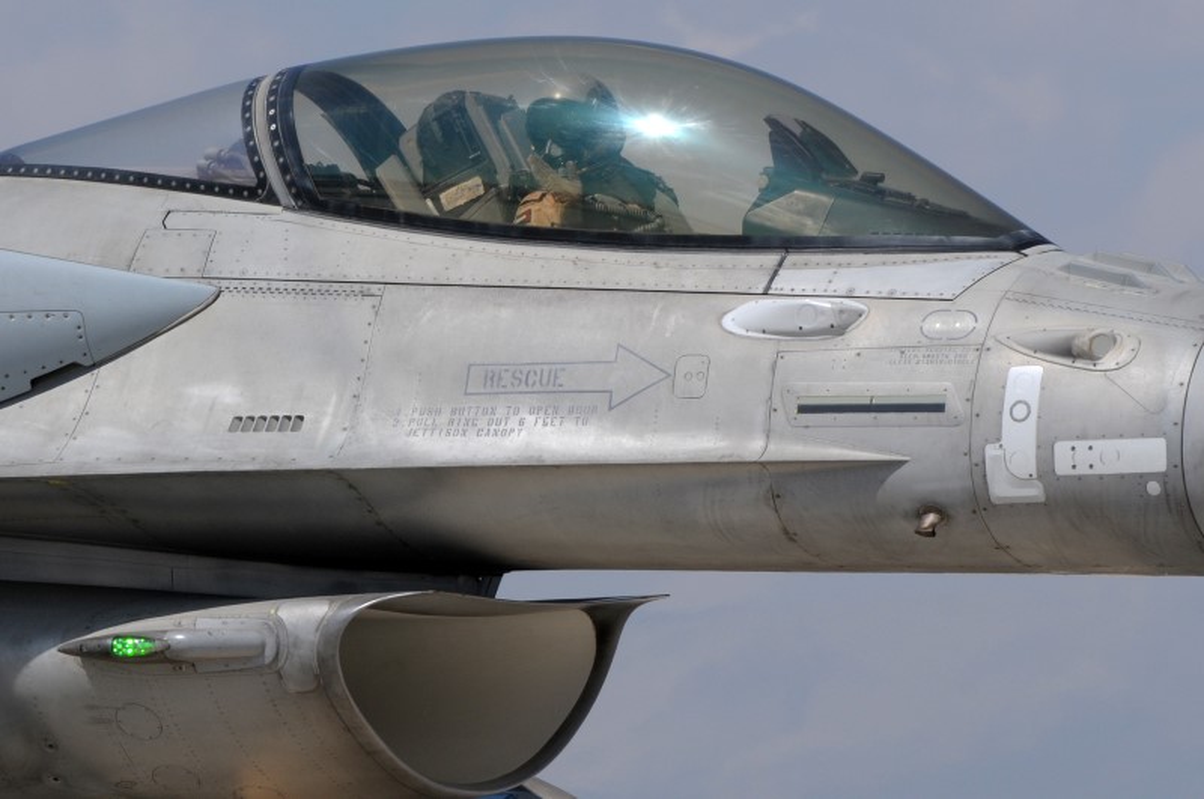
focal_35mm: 345
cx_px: 602
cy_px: 400
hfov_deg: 6.0
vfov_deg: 4.0
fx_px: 11522
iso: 200
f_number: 13
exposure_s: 1/640
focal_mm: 230
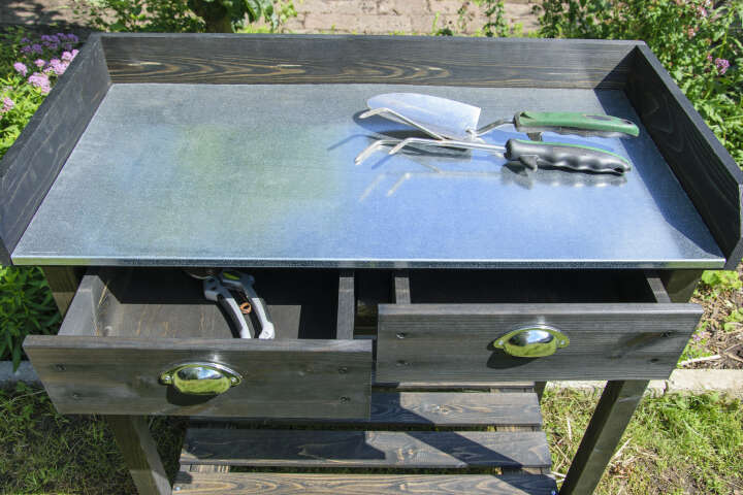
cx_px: 372
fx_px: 681
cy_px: 248
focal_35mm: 33
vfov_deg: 40.0
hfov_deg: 57.2
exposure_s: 1/250
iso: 200
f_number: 8
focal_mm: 22
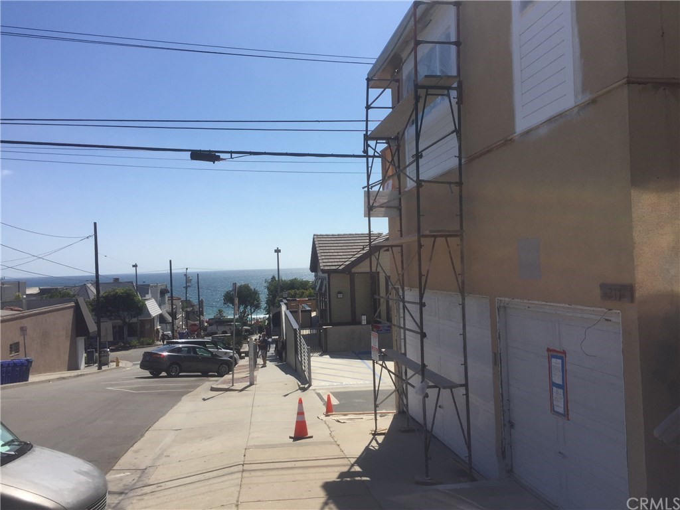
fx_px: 570
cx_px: 340
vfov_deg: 48.2
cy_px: 255
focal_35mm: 29
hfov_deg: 61.7
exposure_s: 1/3300
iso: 32
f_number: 2.2
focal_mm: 4.15
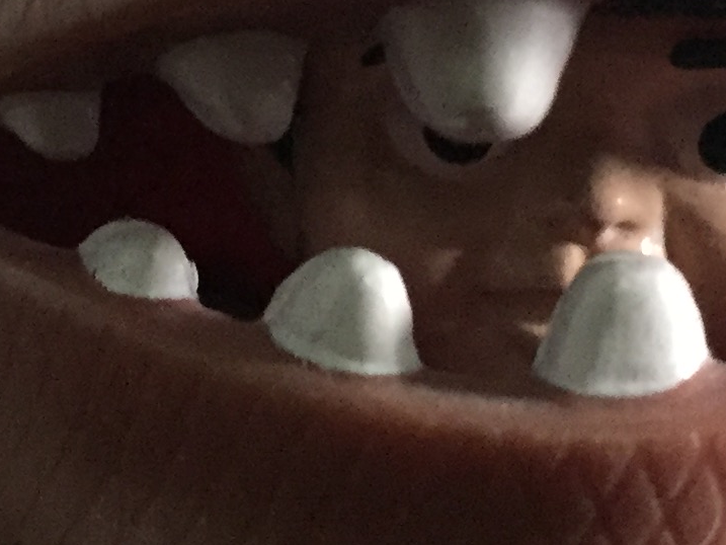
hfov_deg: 14.9
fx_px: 2769
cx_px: 336
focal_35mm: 132
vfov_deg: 11.1
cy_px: -34
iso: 250
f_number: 2.2
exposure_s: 1/25
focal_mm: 4.15
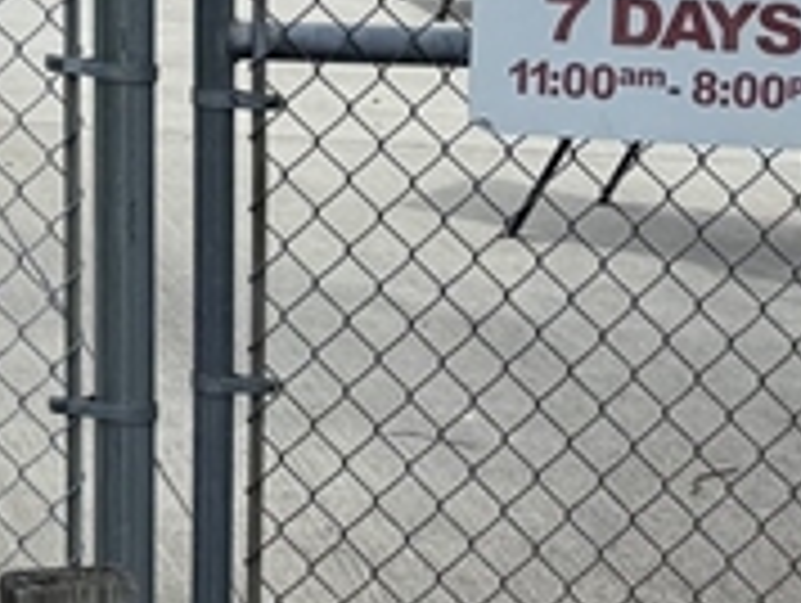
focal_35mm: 138
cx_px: -860
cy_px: -356
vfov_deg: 10.3
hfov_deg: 12.4
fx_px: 3198
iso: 80
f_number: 1.78
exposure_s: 1/5319
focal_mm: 6.76
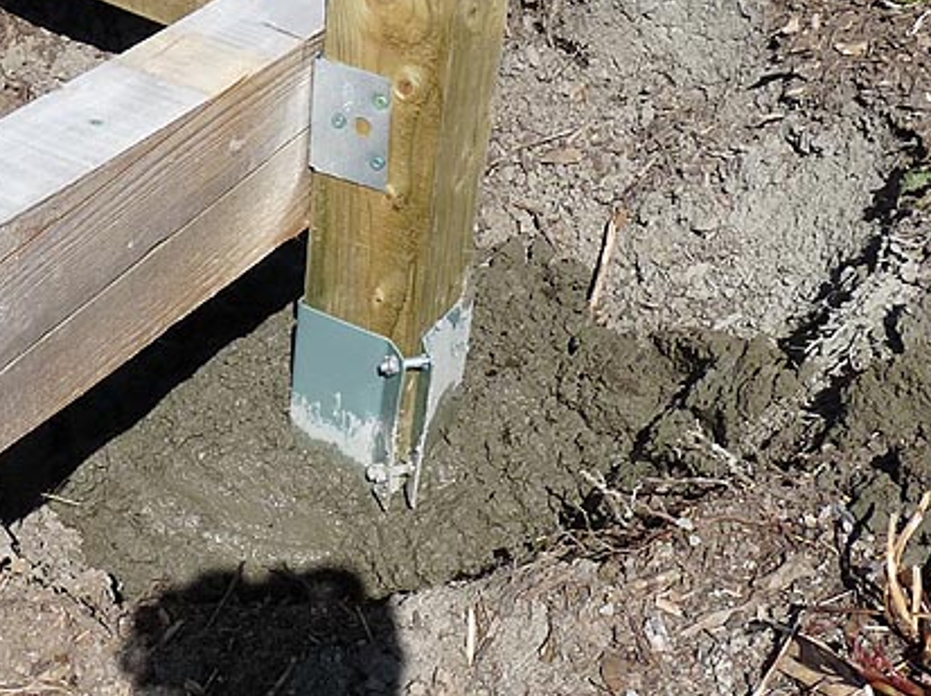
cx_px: 383
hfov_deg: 25.6
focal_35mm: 76
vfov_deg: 19.4
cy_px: 338
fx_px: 2042
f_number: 5.6
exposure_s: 1/500
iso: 100
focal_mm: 4.8
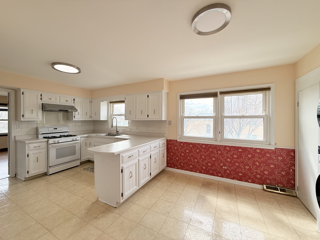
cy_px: 120
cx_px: 160
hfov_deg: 102.1
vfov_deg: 85.7
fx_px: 129
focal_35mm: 14
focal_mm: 2.22
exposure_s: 1/306
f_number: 2.2
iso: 64
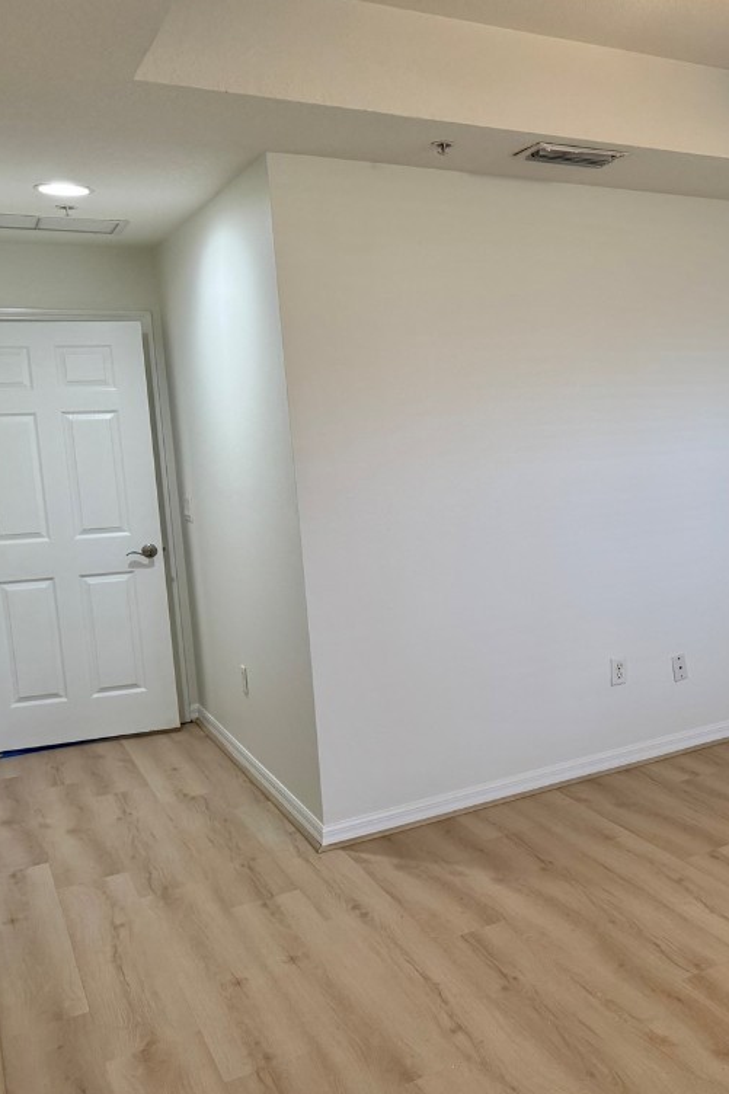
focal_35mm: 34
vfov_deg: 55.8
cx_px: 661
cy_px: 547
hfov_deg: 36.4
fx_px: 1033
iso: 160
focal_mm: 6.76
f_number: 1.78
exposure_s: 1/120
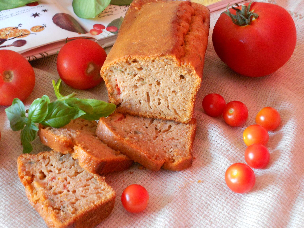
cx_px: 152
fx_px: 580
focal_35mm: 66
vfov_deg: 22.3
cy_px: 114
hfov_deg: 29.4
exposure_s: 1/8
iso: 400
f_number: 5.3
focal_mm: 11.6
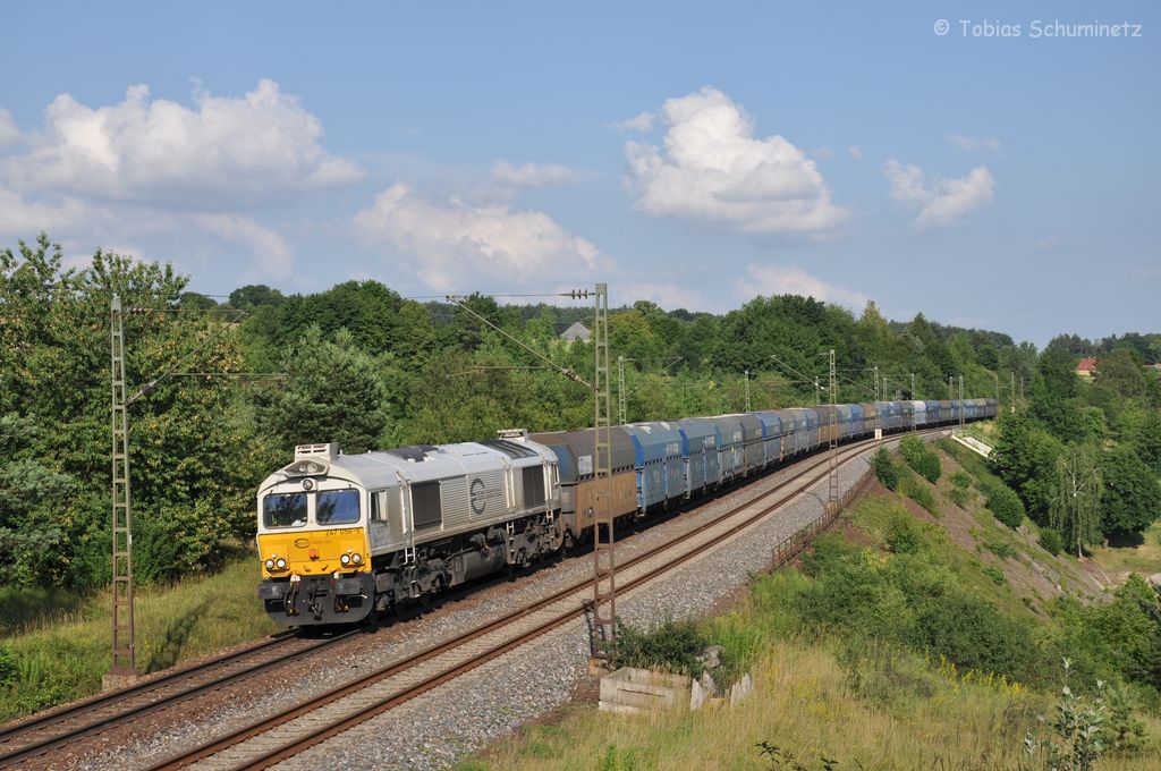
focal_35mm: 68
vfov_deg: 20.1
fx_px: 2174
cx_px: 580
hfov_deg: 29.9
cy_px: 386
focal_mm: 45
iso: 200
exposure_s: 1/500
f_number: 9
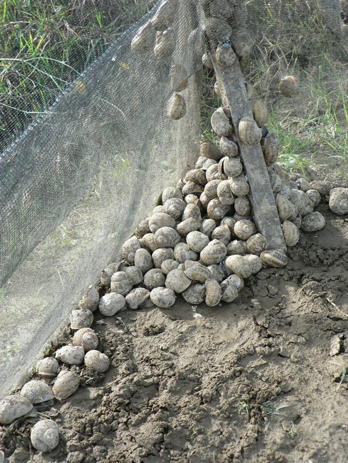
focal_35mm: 64
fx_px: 858
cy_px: 232
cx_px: 174
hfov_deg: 22.9
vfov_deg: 30.3
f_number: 3.2
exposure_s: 1/100
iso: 80
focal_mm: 10.7
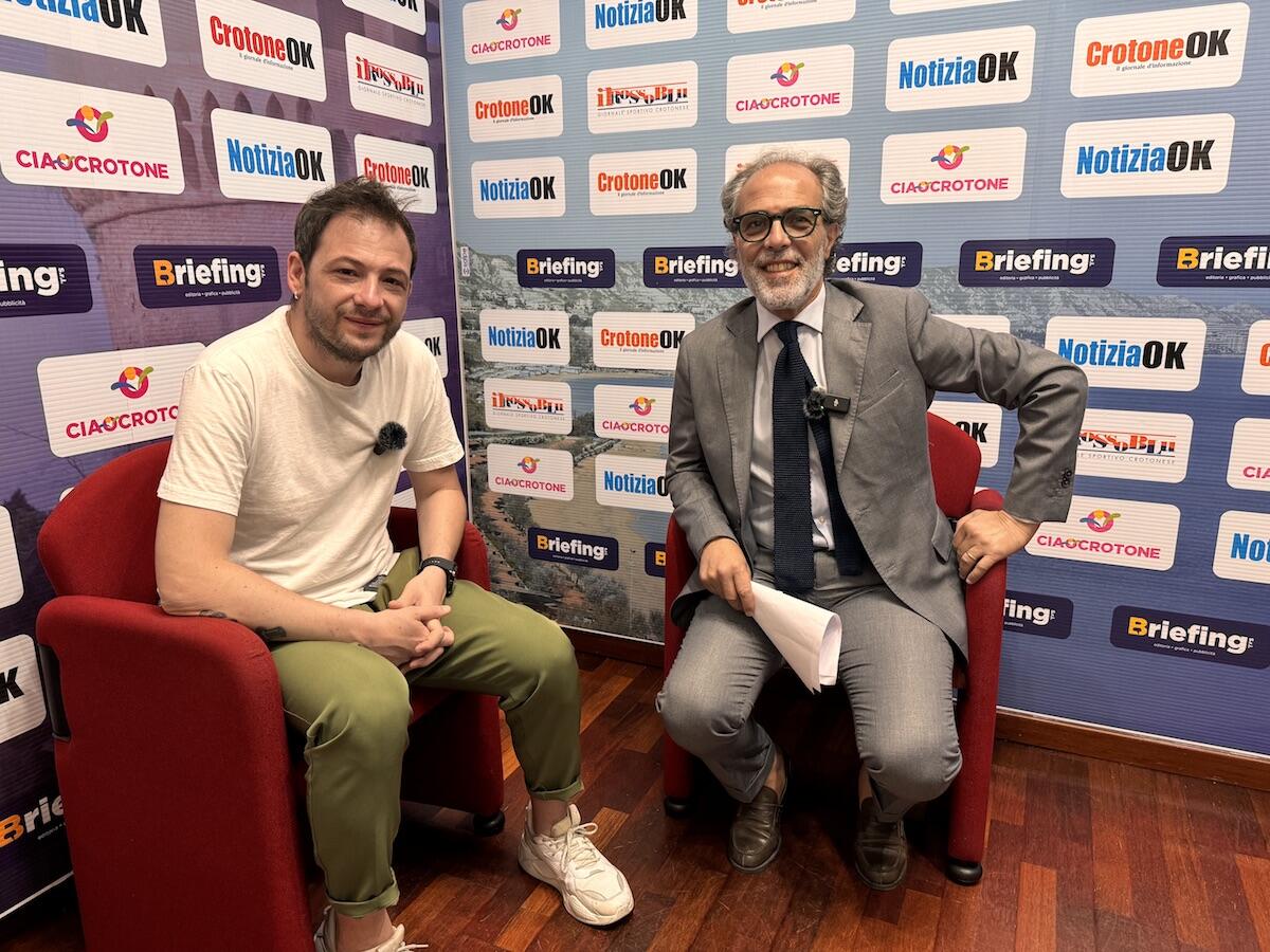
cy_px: 476
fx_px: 881
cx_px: 635
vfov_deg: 56.8
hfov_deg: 71.6
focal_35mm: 24
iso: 200
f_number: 1.78
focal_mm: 6.76
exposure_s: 1/50
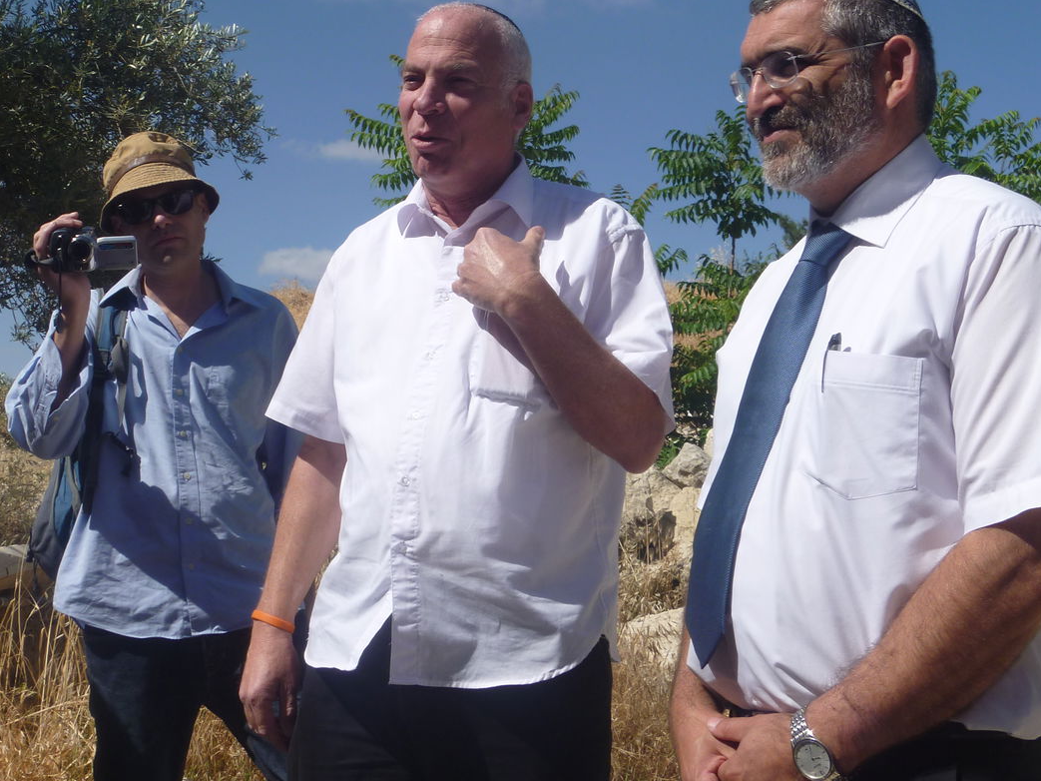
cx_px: 505
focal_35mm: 47
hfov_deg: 40.4
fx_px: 1413
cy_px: 283
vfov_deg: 30.7
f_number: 5.6
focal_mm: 6.3
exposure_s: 1/640
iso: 80
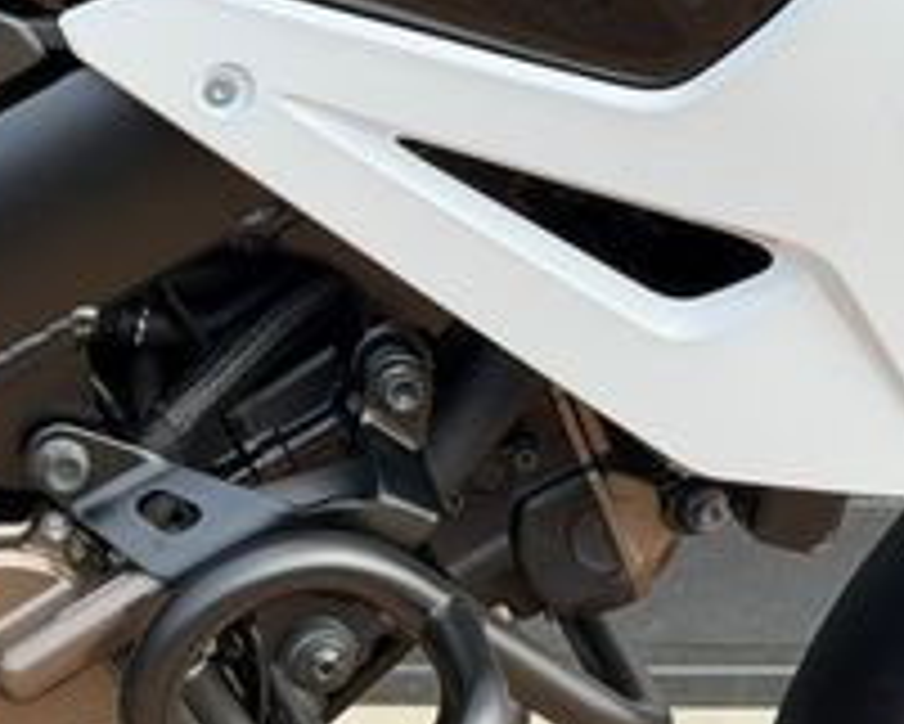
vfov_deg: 10.4
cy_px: 526
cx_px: -67
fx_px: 3988
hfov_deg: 12.7
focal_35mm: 149
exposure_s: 1/1429
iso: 100
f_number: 1.78
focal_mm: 6.76
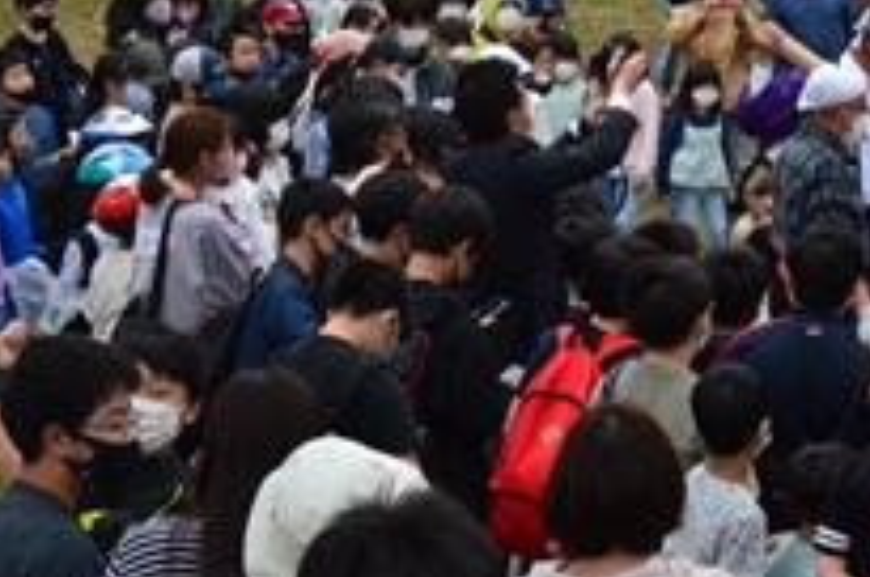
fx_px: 3523
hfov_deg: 13.7
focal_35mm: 146
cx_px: 1052
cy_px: -49
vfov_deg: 9.3
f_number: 14
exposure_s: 1/800
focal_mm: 40
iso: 2000
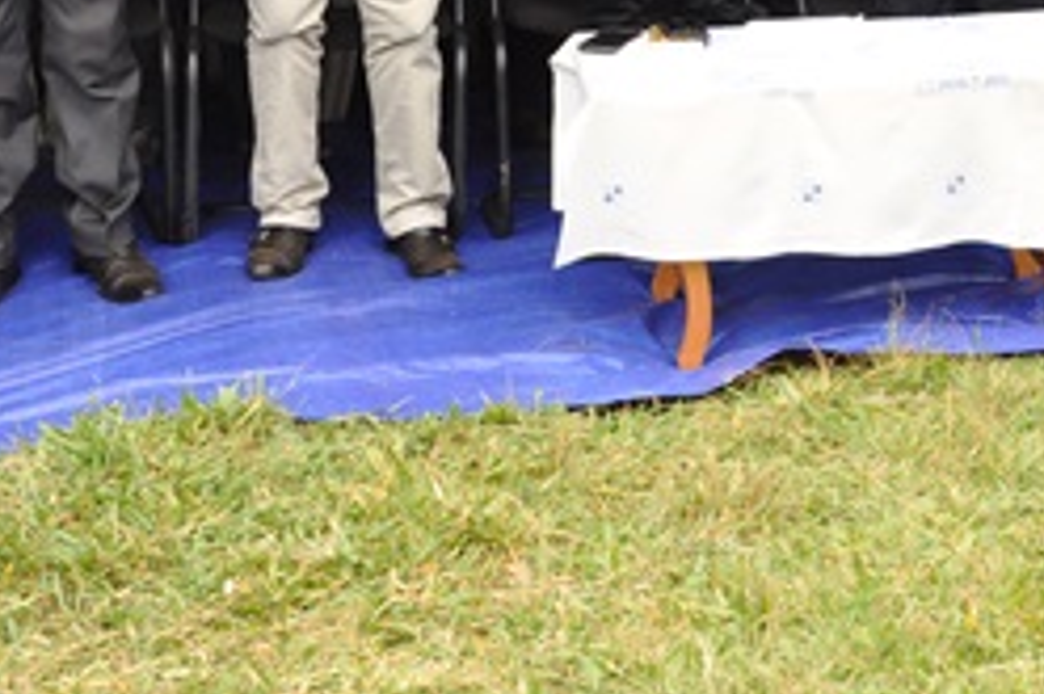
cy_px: -185
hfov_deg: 18.2
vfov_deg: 12.3
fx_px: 3143
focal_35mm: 108
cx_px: 1118
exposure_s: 1/200
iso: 320
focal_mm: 25
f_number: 7.1
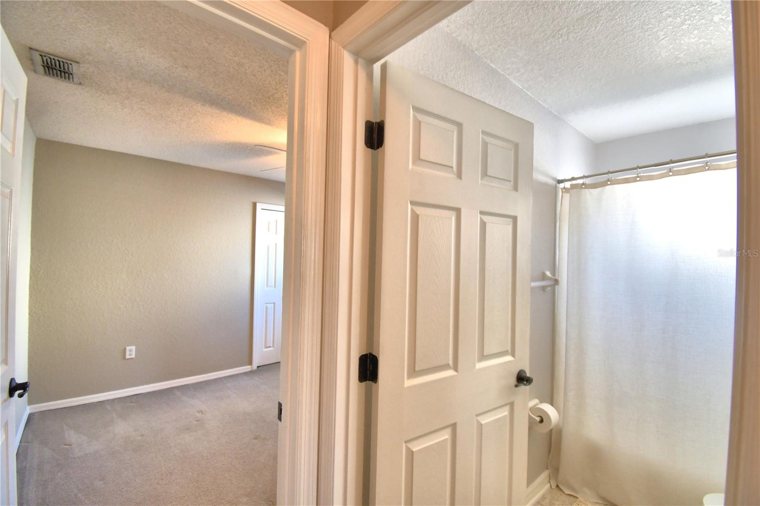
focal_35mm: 15
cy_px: 253
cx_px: 380
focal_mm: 10
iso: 450
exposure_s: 1/30
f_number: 4.5
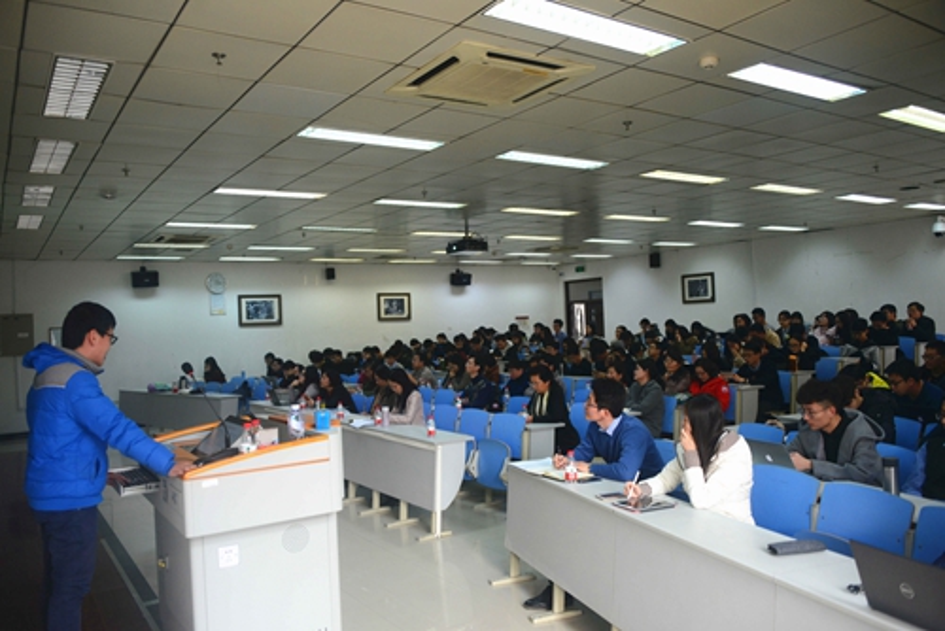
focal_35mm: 28
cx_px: 472
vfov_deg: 46.5
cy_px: 316
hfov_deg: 65.4
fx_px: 735
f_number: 3.5
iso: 1000
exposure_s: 1/160
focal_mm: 28
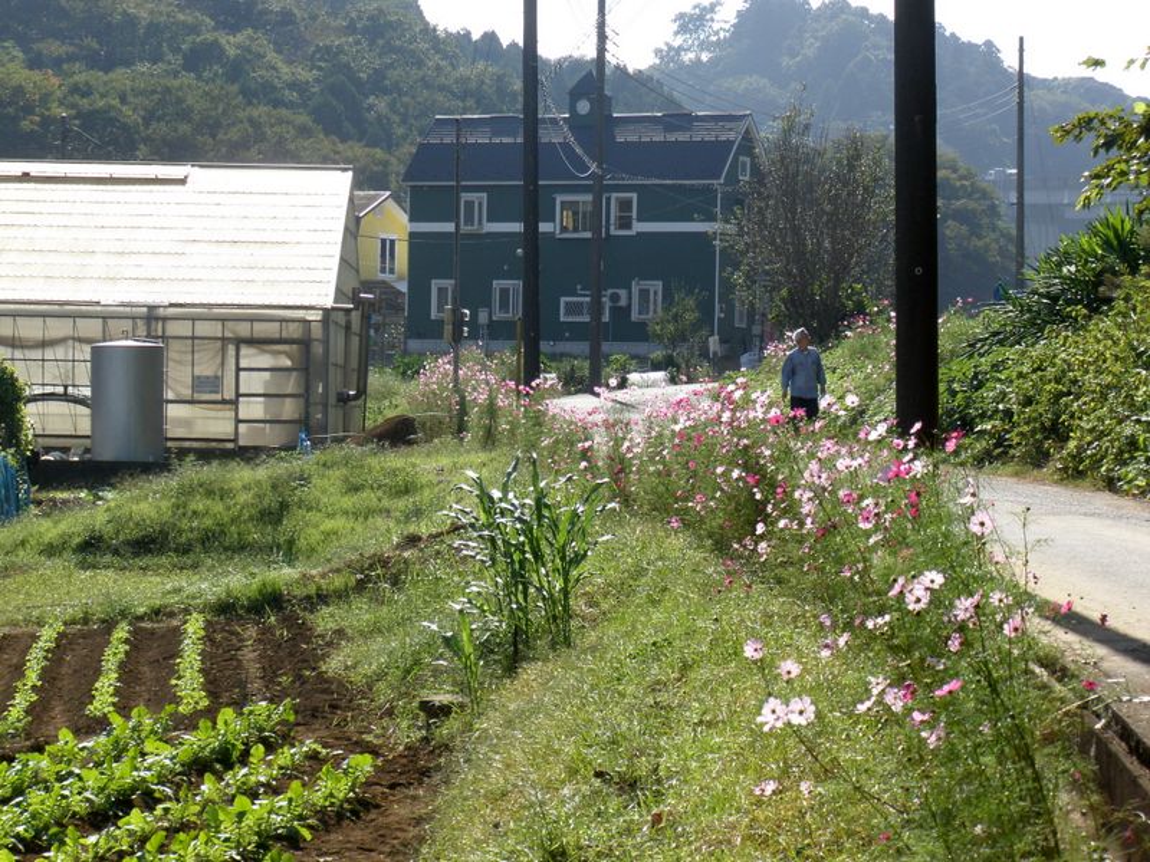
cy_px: 431
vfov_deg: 12.5
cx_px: 575
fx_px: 3953
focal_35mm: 119
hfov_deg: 16.6
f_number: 5.1
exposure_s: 1/320
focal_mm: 21
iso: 64
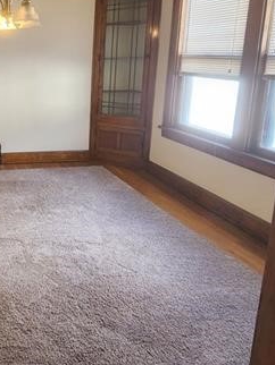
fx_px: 328
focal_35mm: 31
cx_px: -48
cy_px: 129
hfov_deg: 36.3
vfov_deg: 57.3
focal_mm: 2.2
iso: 200
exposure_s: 1/60
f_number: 2.2
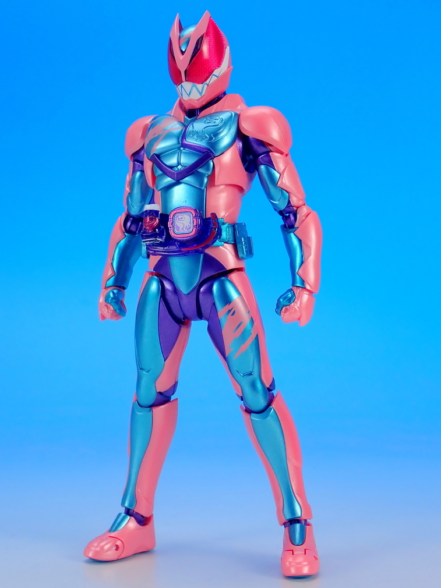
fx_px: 1224
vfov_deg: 27.0
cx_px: 220
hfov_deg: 20.4
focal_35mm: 72
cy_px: 296
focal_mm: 12.73
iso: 100
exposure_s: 1/1.3
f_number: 16
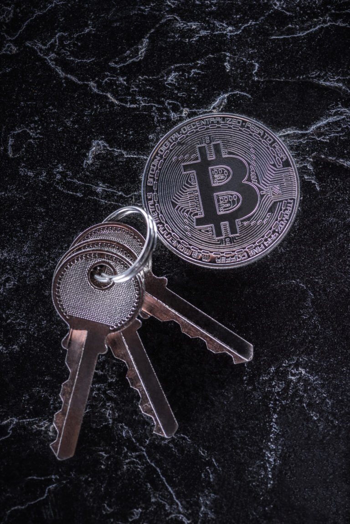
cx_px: 175
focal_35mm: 105
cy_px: 262
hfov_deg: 13.0
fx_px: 1530
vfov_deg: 19.5
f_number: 9
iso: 400
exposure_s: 1/160
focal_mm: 105
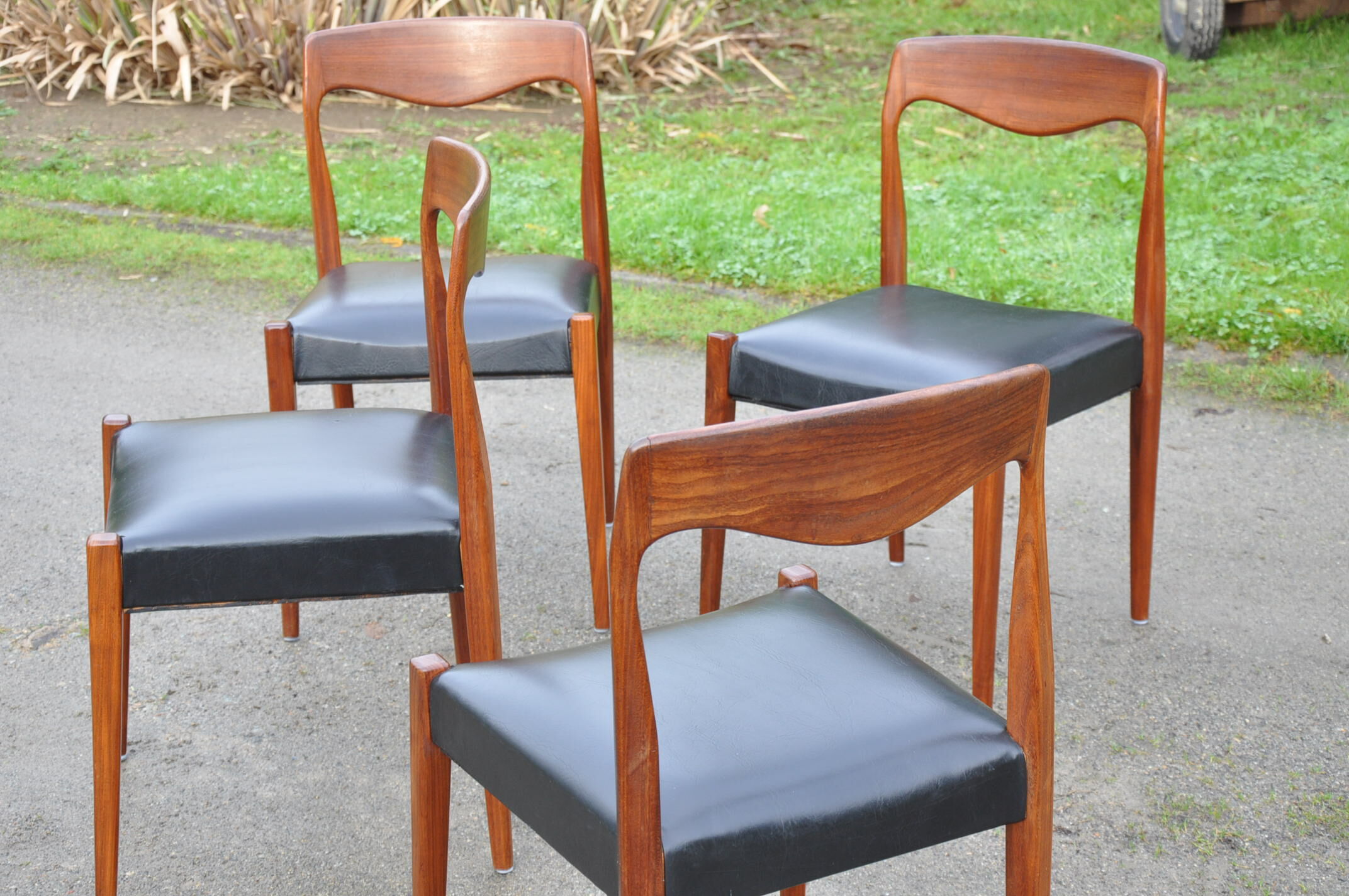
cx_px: 674
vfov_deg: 18.9
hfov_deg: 28.1
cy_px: 448
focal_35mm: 72
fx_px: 2695
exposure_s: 1/60
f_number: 8
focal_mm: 48
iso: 500
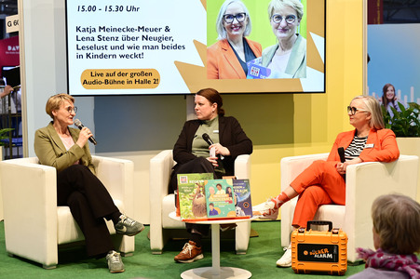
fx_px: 816
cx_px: 210
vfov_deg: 19.4
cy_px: 140
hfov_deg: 28.9
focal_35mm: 70
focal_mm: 70
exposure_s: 1/200
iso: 1600
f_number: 5.6
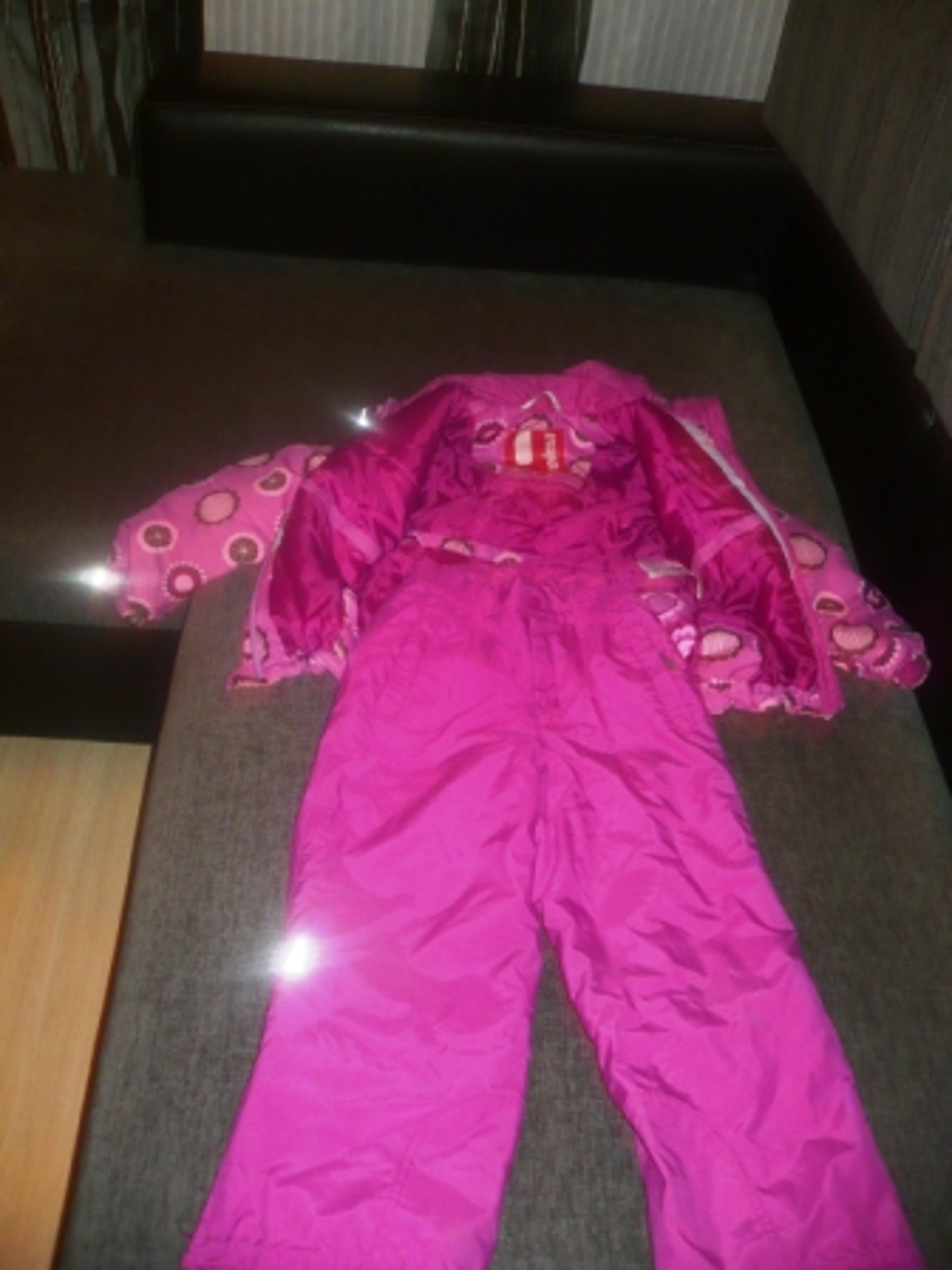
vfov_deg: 52.6
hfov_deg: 40.7
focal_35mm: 35
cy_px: 635
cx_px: 476
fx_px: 1283
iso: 100
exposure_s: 1/30
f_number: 2.8
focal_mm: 5.8
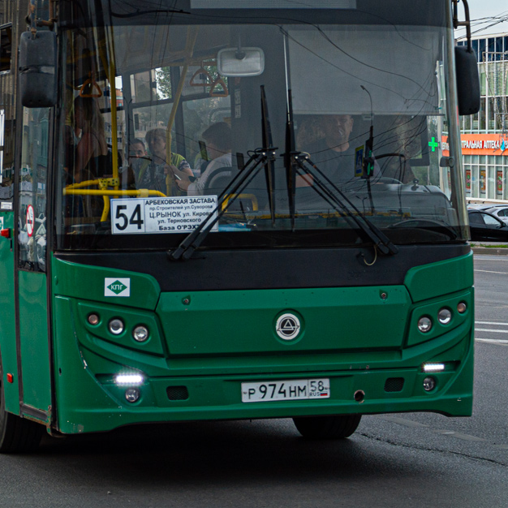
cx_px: 141
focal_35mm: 116
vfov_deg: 15.0
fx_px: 1926
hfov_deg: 15.0
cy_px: 132
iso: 100
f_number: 5.6
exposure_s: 1/400
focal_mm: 38
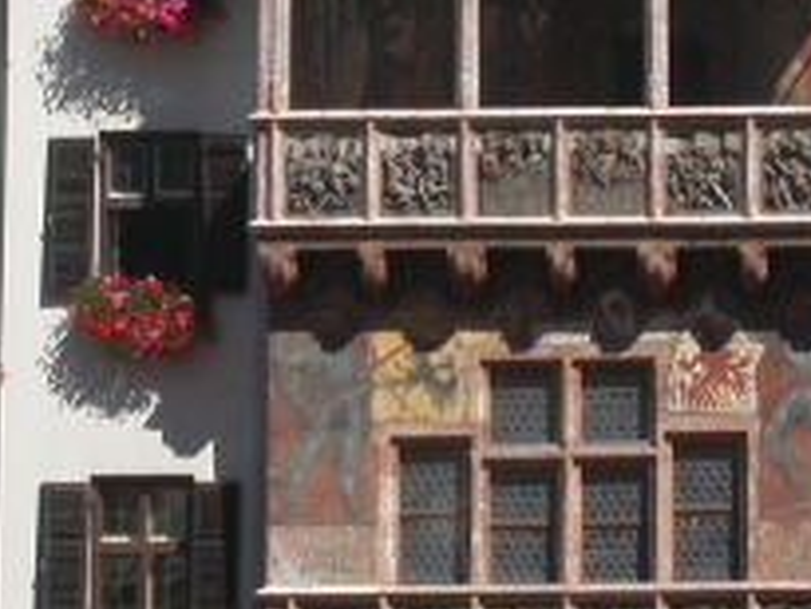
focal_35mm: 331
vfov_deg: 4.5
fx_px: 7759
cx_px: 542
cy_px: 115
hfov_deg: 6.0
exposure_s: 1/308
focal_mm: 22
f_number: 8.3
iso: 100
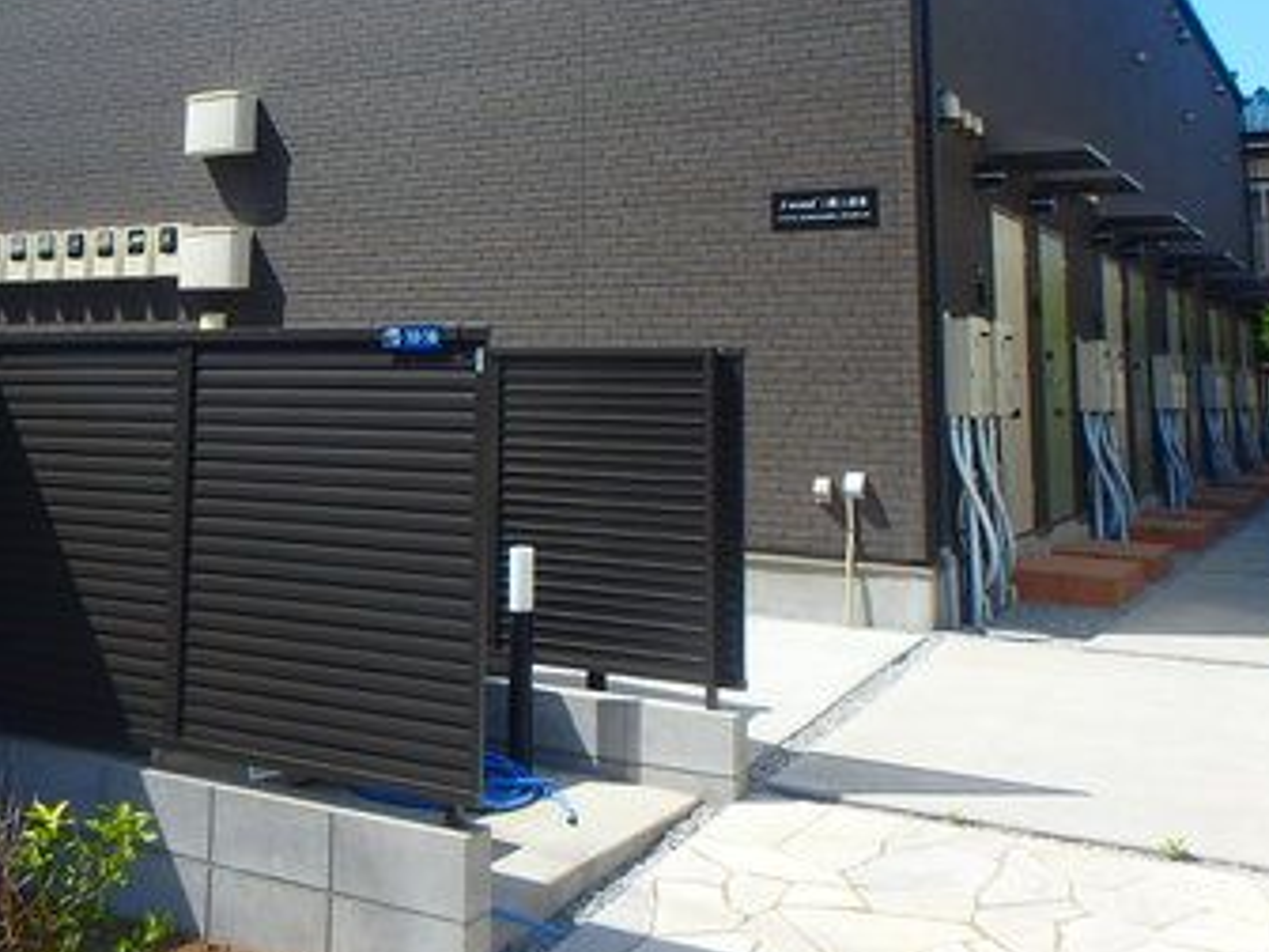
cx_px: 480
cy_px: 136
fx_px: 1466
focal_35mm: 40
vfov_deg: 34.4
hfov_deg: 46.4
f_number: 6
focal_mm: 3.7
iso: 125
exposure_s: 1/400
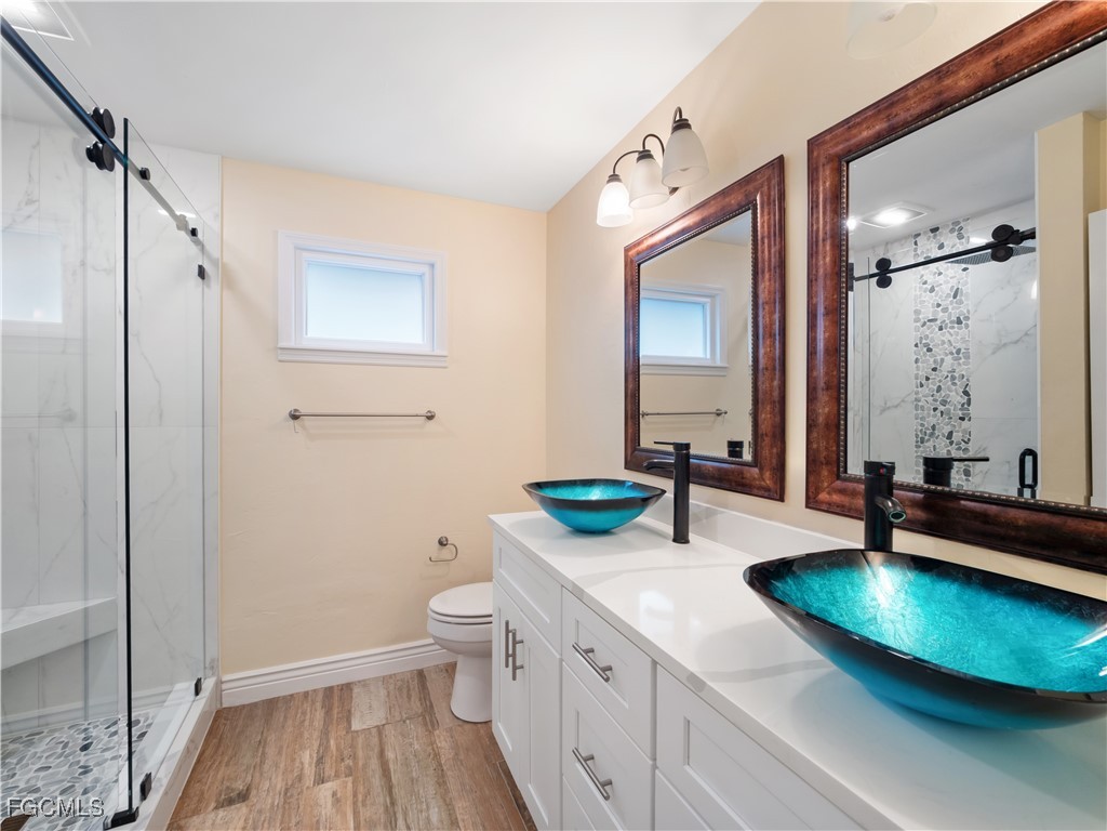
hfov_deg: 102.1
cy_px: 416
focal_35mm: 14
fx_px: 448
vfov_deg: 85.7
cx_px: 554
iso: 200
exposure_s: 1/5
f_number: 7.1
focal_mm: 7
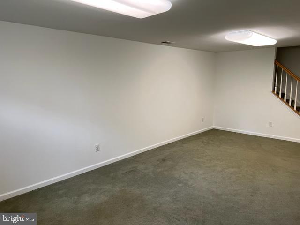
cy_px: 112
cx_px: 150
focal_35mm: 26
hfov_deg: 67.3
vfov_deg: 53.1
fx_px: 225
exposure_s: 1/60
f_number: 1.5
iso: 100
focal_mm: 5.7
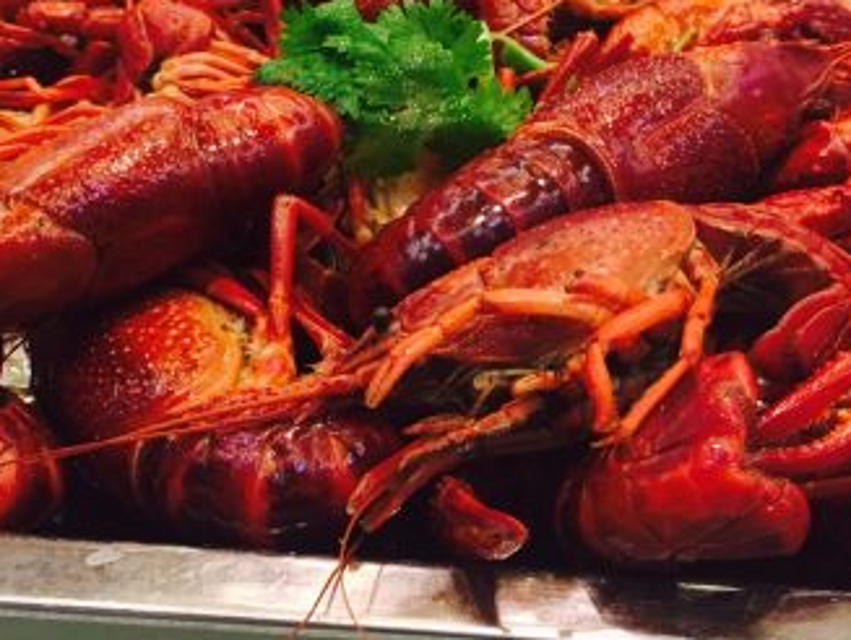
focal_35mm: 62
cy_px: 246
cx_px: 427
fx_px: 1526
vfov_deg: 23.6
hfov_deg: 31.2
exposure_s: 1/33
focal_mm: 4.15
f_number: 2.2
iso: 100
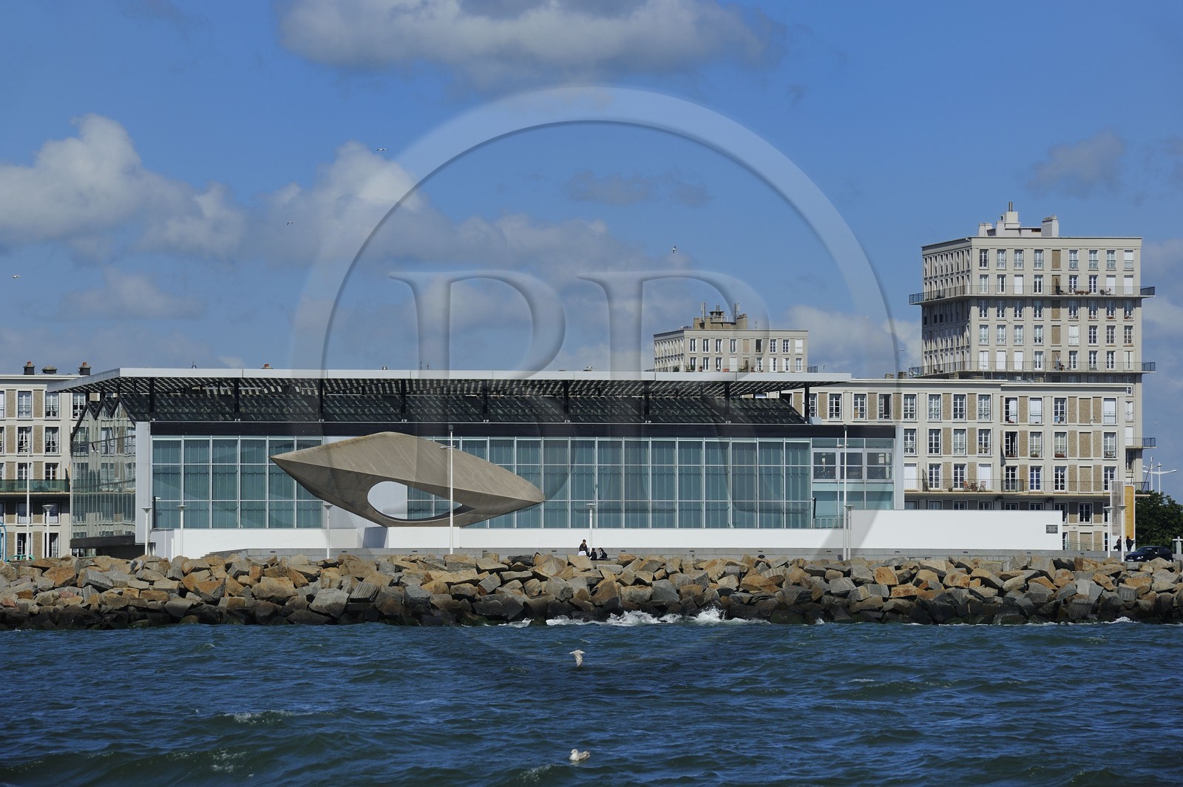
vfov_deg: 7.6
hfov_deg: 11.4
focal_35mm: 180
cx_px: 592
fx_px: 5910
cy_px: 394
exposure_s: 1/640
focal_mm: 180
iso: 200
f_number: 10
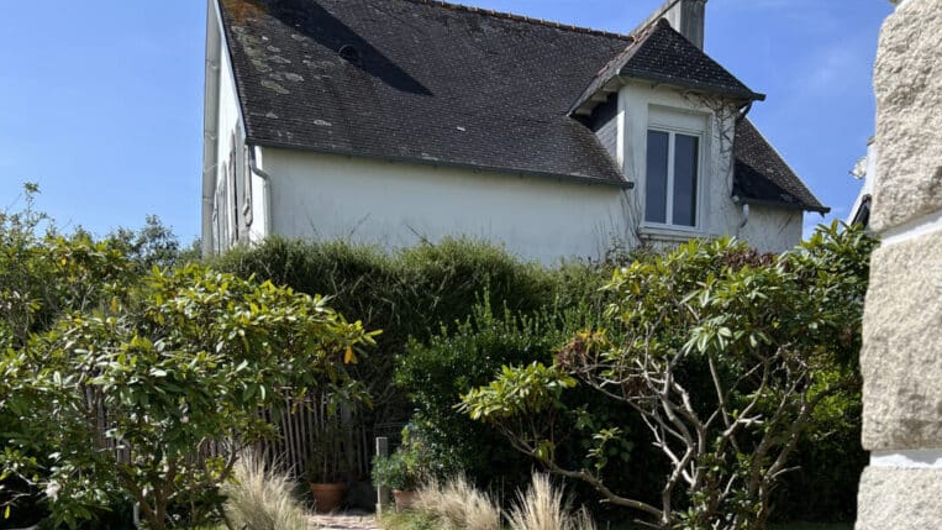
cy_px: 610
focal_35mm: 38
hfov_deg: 52.8
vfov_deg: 27.9
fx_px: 949
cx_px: 472
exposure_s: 1/4831
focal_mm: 5.7
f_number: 1.5
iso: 50
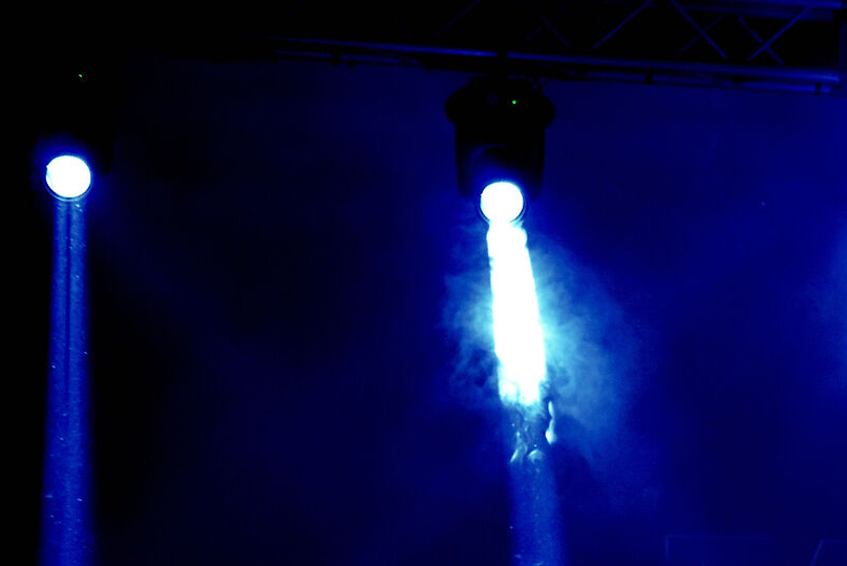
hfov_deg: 5.9
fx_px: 8121
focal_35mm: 345
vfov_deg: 4.0
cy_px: 814
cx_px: 1179
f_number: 4.2
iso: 4000
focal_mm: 116
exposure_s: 1/125
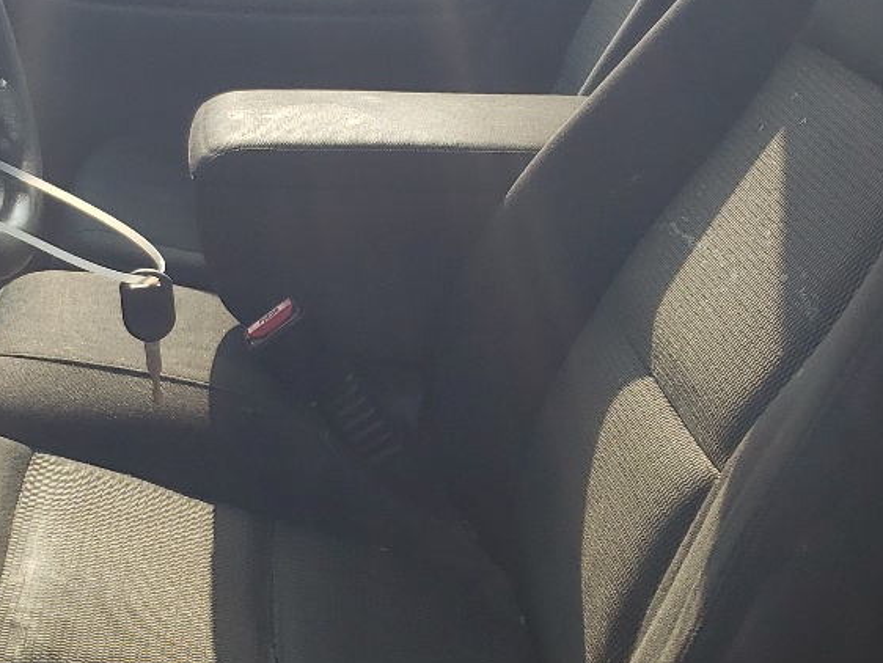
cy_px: 281
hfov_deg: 26.2
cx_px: 317
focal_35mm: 74
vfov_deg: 19.9
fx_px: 1888
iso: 50
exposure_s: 1/1111
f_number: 1.5
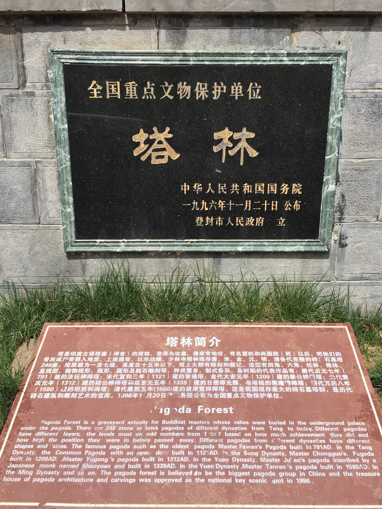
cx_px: 191
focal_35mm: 29
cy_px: 254
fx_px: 427
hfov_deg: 48.2
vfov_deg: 61.7
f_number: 2.2
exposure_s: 1/2475
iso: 32
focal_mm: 4.15
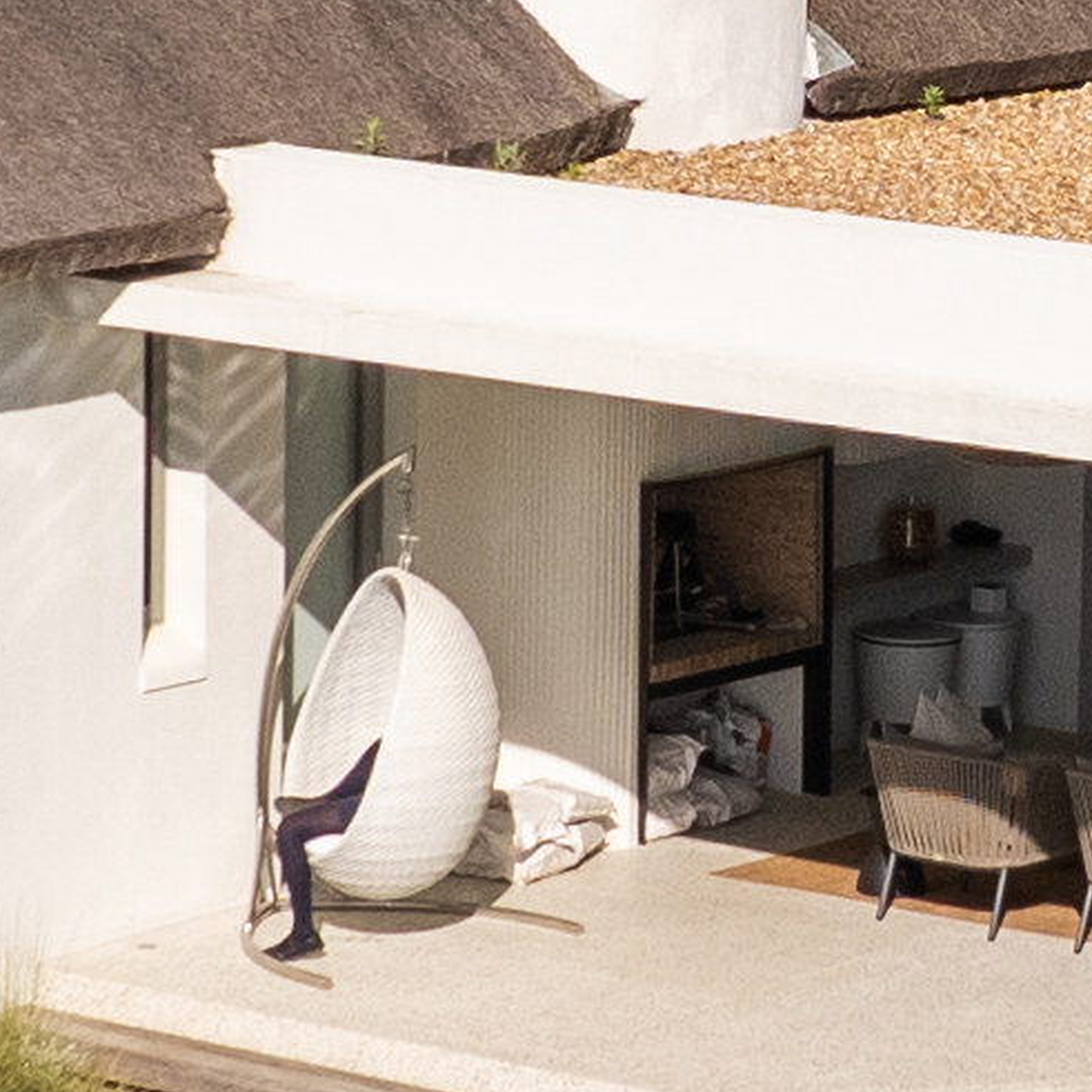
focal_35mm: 208
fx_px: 7424
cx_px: 956
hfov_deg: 8.4
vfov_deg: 8.4
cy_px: 234
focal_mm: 8.38
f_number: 2.8
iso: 130
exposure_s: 1/2500
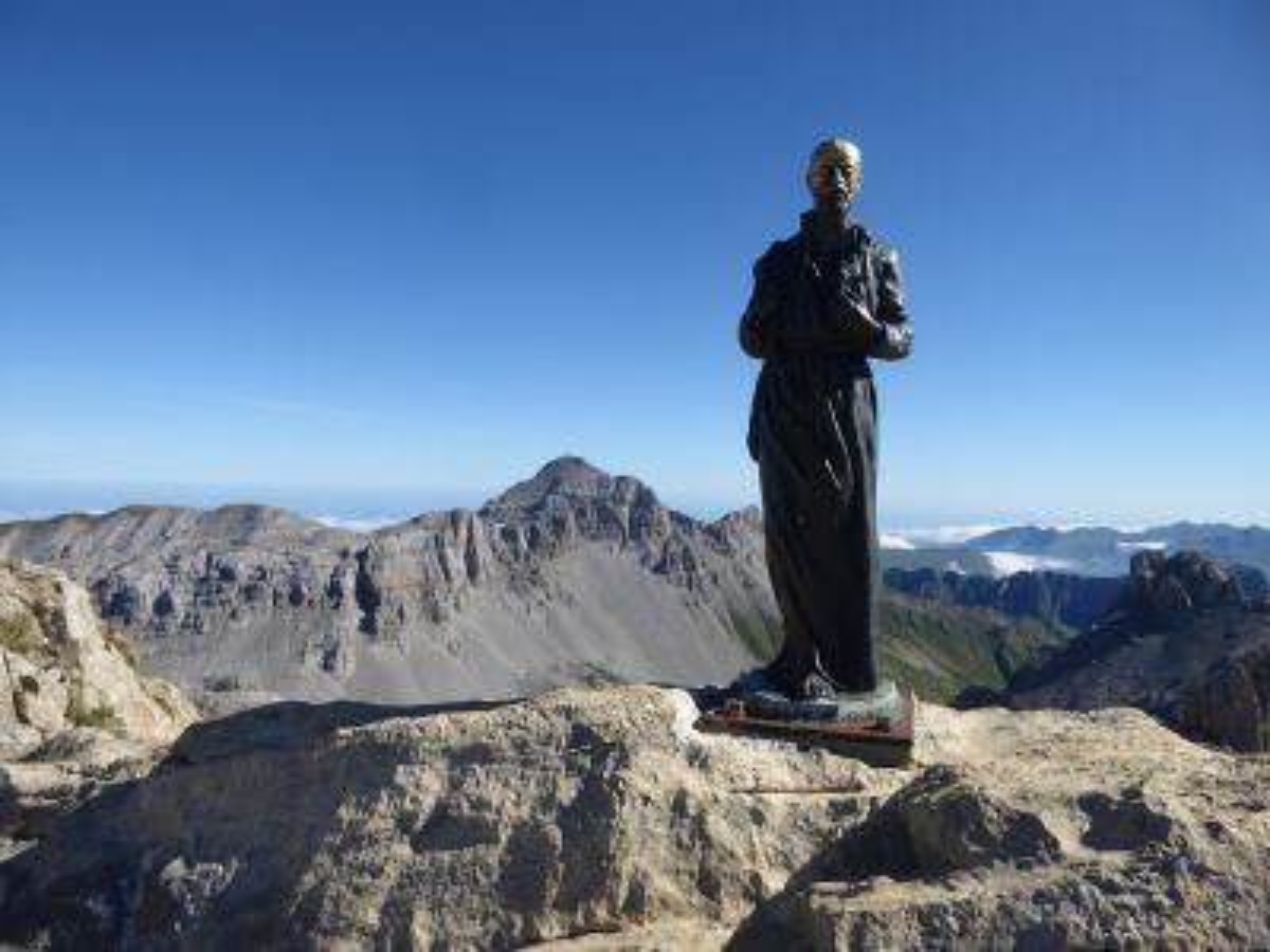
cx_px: 635
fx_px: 917
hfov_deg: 69.4
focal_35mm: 25
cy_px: 476
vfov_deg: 54.9
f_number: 3.3
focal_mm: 4.3
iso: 80
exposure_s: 1/1000
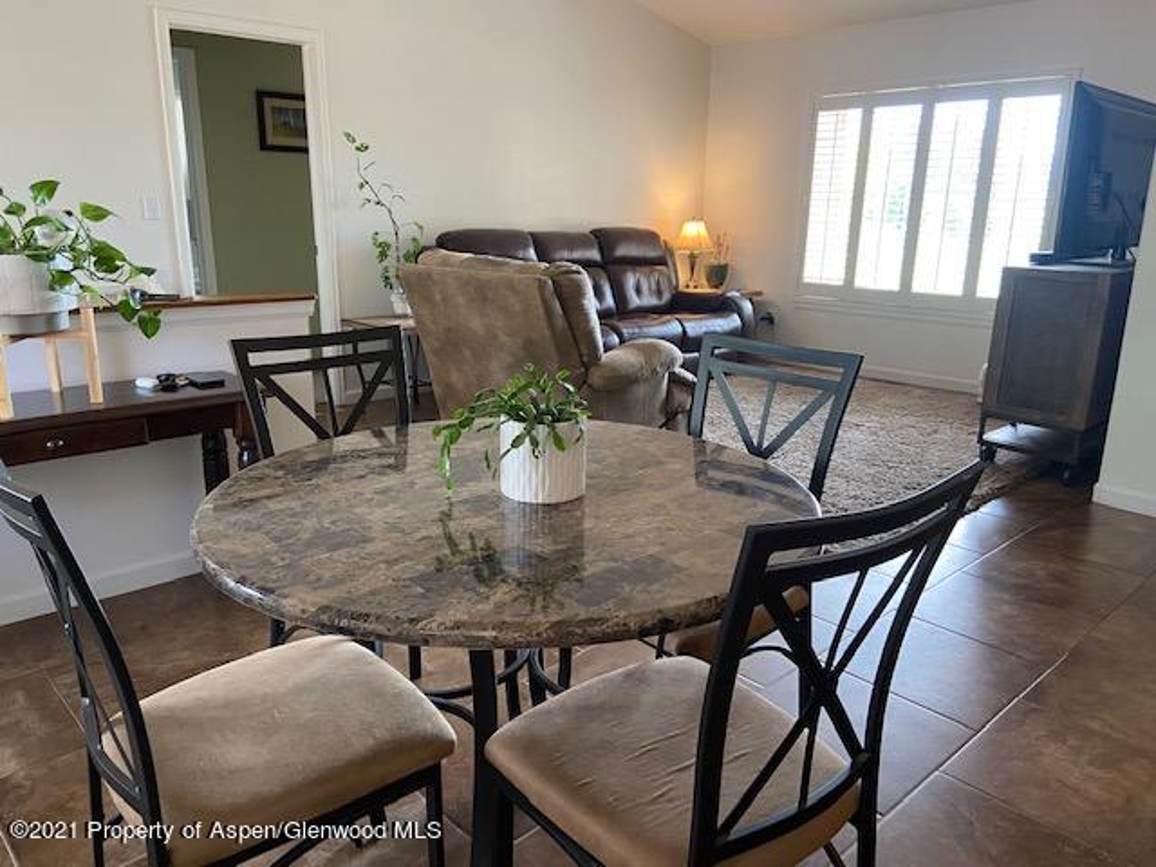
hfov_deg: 67.3
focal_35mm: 26
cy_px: 434
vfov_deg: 53.1
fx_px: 868
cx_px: 578
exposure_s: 1/60
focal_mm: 4.25
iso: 160
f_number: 1.8
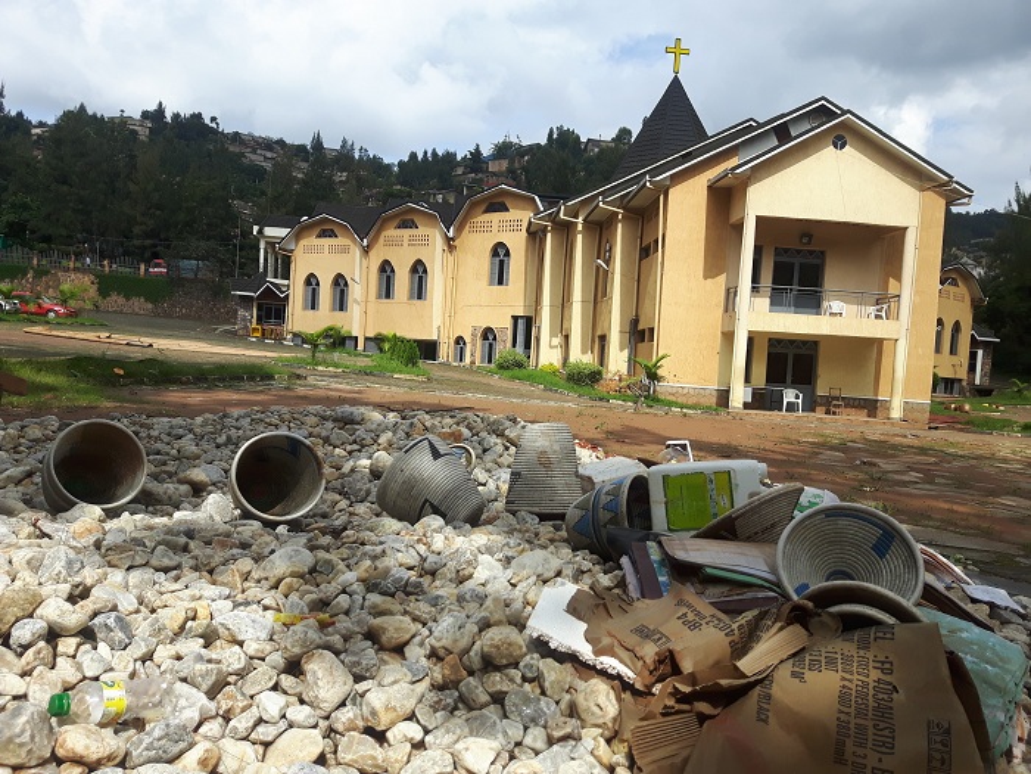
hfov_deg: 58.4
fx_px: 923
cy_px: 387
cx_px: 516
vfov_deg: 45.4
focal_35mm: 31
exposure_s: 1/1357
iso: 40
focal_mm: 3.7
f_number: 1.9
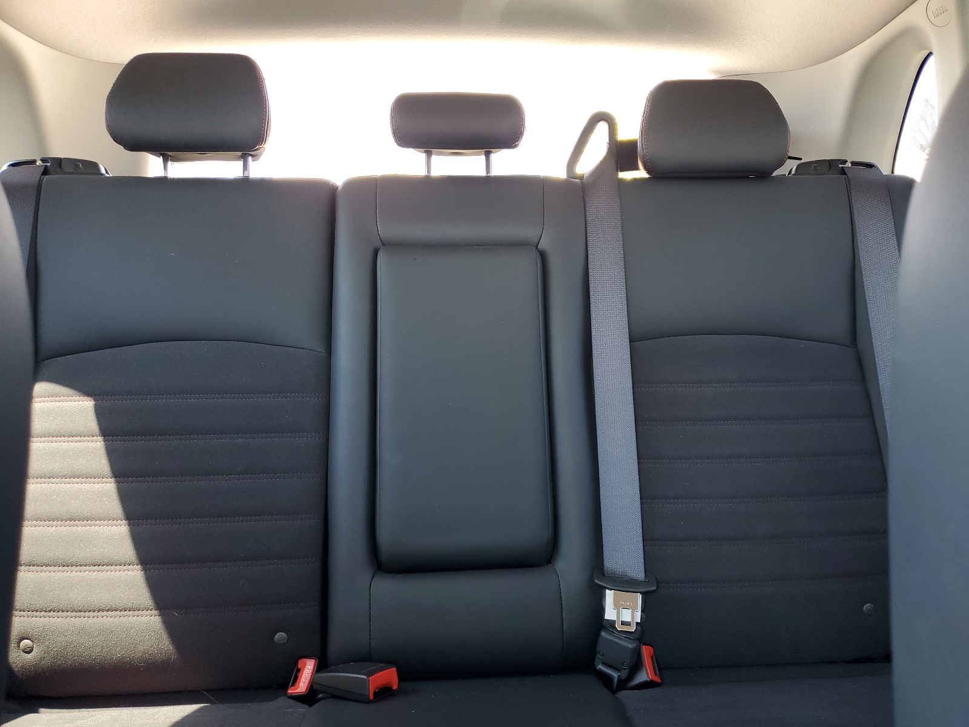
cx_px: 484
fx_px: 728
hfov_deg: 67.3
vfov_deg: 53.1
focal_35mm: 26
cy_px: 364
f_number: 1.5
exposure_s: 1/60.2
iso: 66
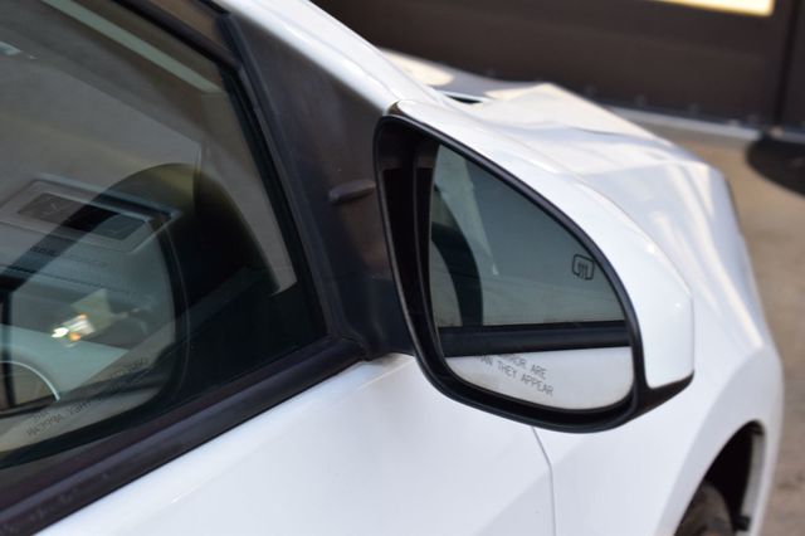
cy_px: 268
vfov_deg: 16.5
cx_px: 402
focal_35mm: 82
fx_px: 1844
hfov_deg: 24.6
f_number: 6.3
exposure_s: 1/15
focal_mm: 55
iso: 720
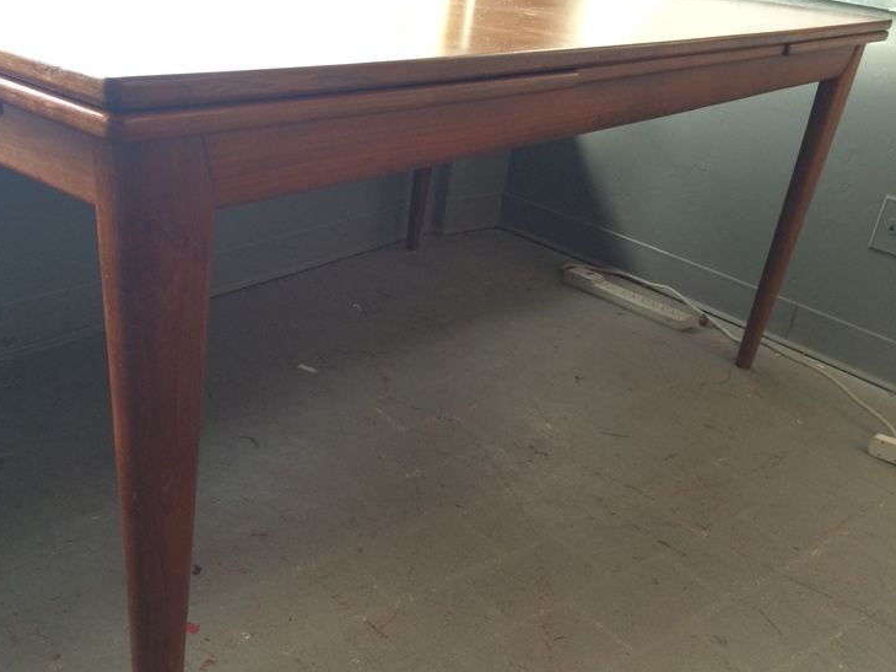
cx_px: 360
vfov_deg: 38.6
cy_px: 380
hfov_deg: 49.8
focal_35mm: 37
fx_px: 957
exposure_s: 1/30
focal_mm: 4.12
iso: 40
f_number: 2.2
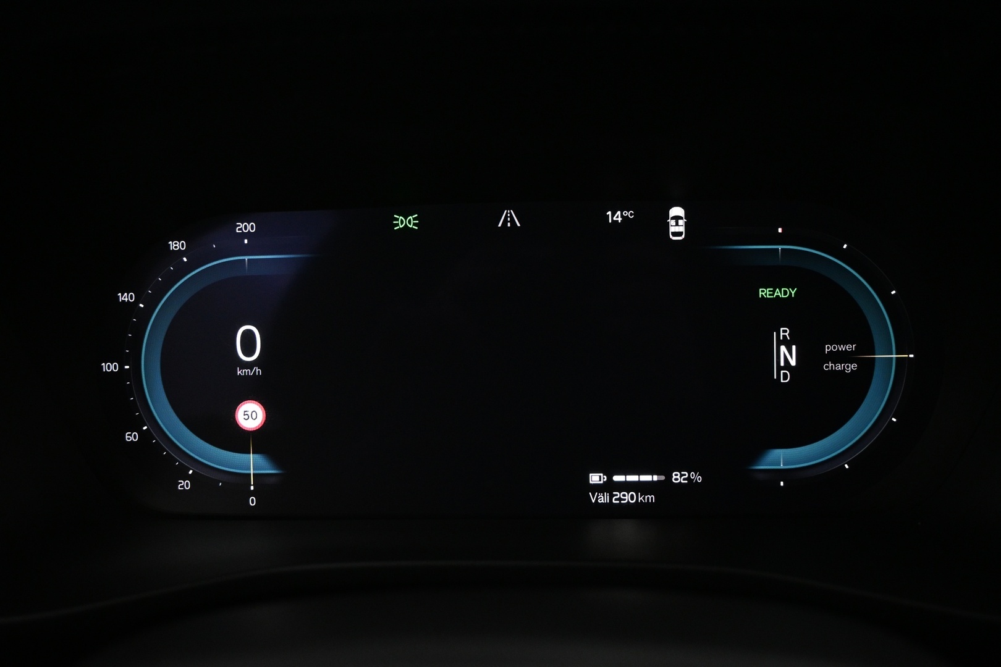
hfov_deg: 61.9
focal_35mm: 30
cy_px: 334
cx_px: 500
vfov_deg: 43.6
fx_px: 834
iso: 1600
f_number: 3.8
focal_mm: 20
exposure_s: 1/30
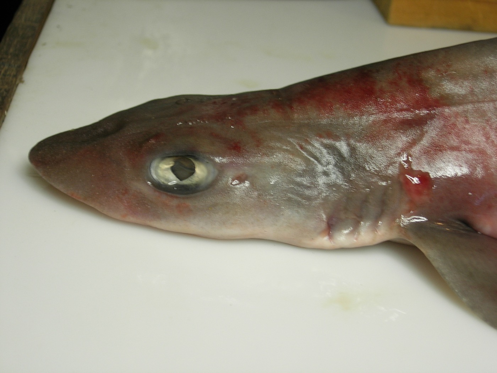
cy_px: 186
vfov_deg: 20.4
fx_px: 1034
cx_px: 248
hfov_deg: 27.0
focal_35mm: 72
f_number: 3.7
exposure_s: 1/6.8
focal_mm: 14.9
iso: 64
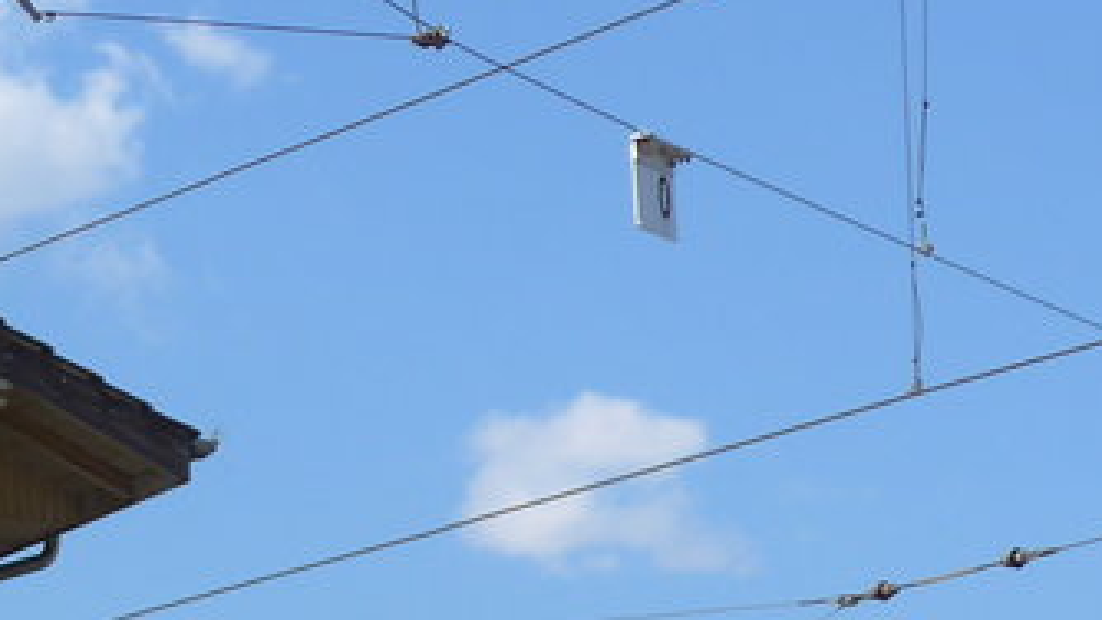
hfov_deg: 10.9
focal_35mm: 192
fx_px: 5611
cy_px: 1128
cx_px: -462
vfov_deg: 6.2
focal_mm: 10.1
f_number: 3.2
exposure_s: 1/1000
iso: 80
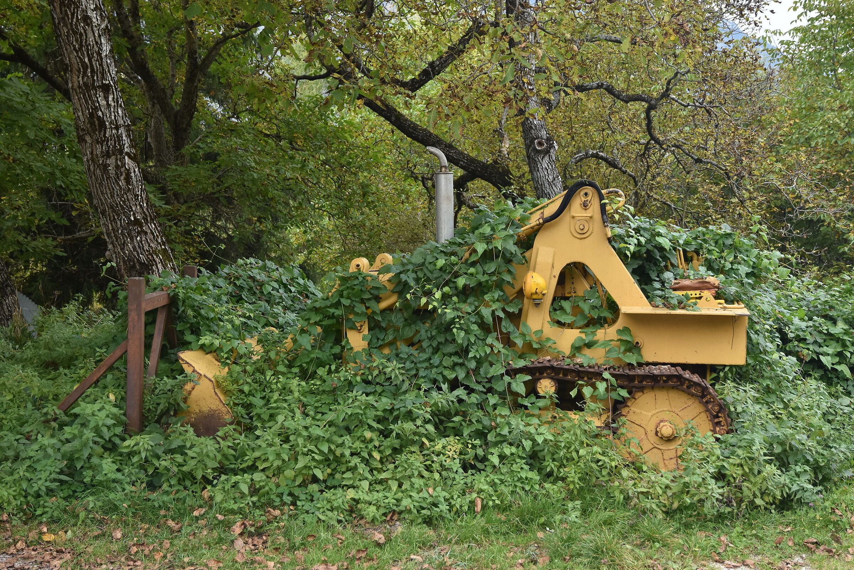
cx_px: 427
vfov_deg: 29.0
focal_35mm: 46
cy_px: 285
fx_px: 1103
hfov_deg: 42.3
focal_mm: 31
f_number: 5.6
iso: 400
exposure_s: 1/500
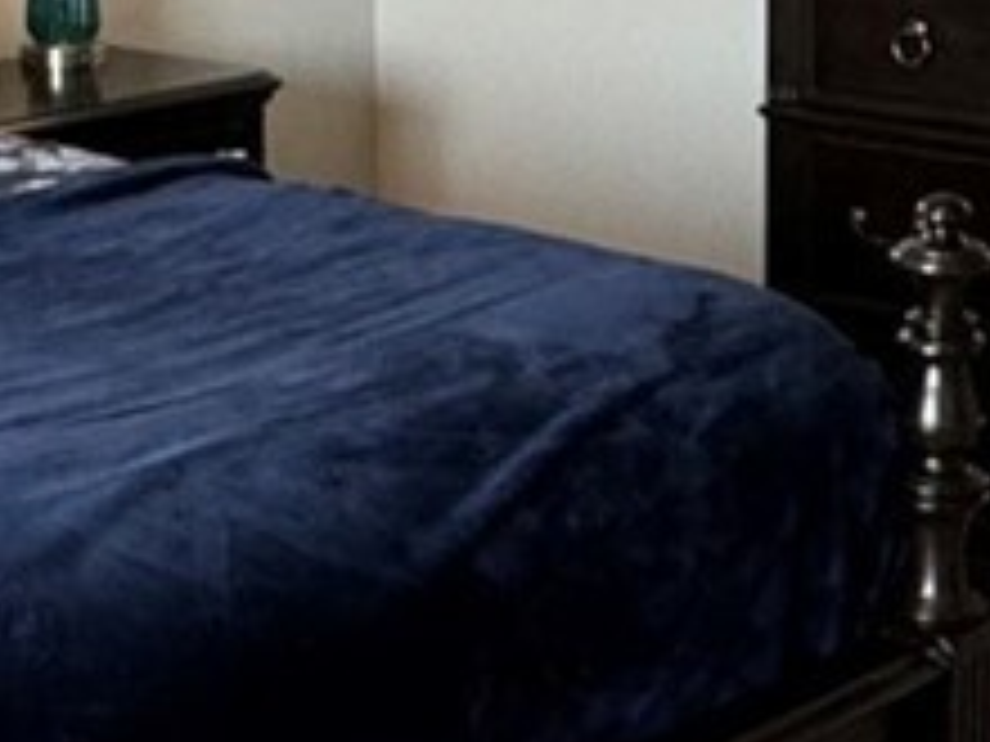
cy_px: 27
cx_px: 567
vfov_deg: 14.3
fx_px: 2917
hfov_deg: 19.2
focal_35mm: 102
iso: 250
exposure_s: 1/120
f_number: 2.2
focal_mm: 2.22
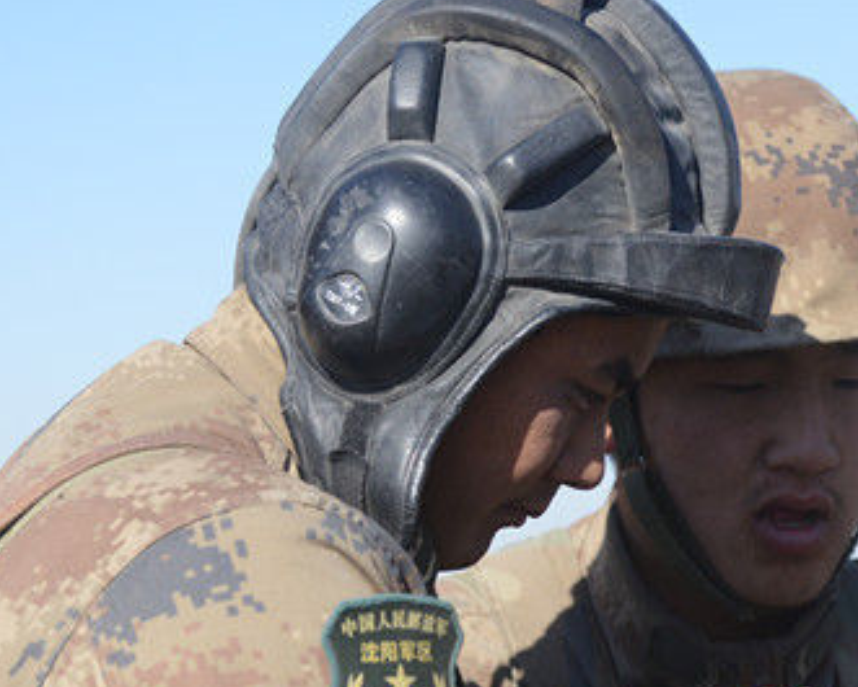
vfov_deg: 8.7
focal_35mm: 177
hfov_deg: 10.9
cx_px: 570
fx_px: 4496
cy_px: 649
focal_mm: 78
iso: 640
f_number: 5
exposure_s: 1/2500
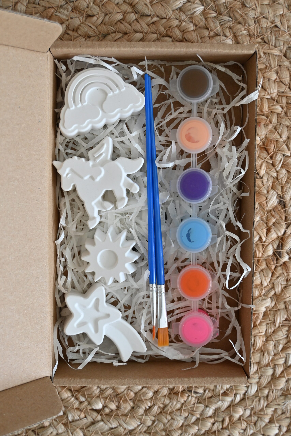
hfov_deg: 31.9
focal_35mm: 42
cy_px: 218
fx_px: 509
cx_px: 146
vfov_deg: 46.4
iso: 500
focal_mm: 28
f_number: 5
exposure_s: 1/50
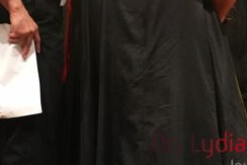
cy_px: -53
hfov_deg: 1.5
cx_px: 120
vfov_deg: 1.0
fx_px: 9728
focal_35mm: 1417
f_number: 6.3
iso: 6400
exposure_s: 1/160
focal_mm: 300
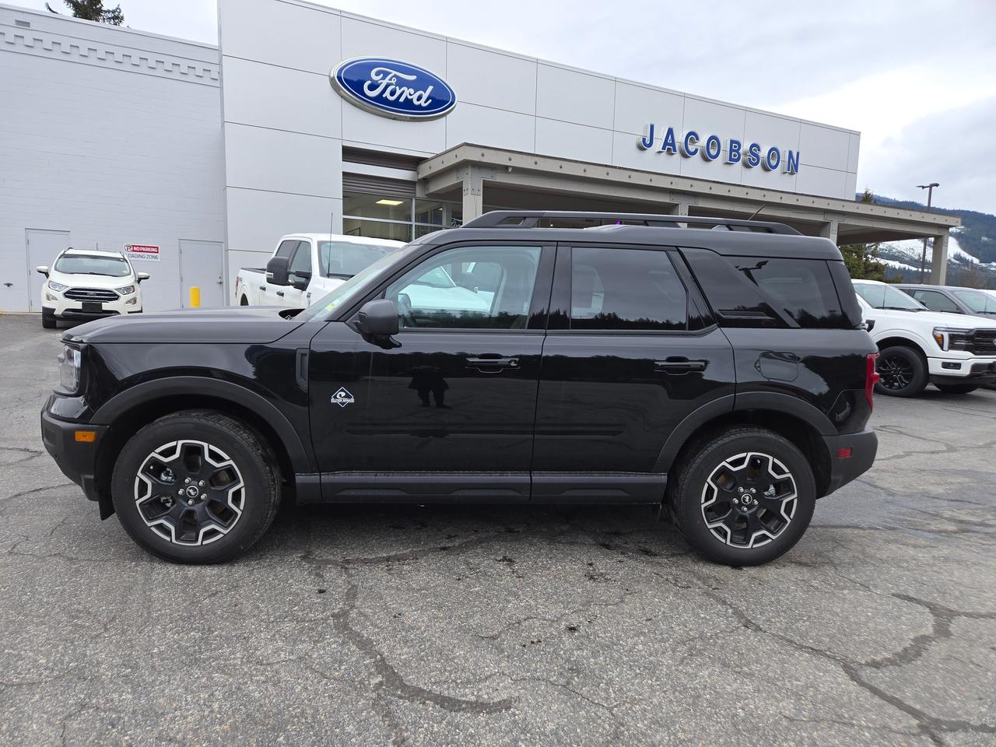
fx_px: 662
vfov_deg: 58.9
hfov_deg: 73.9
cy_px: 374
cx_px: 498
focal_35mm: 23
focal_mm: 5.4
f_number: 1.8
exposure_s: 1/368
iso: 25
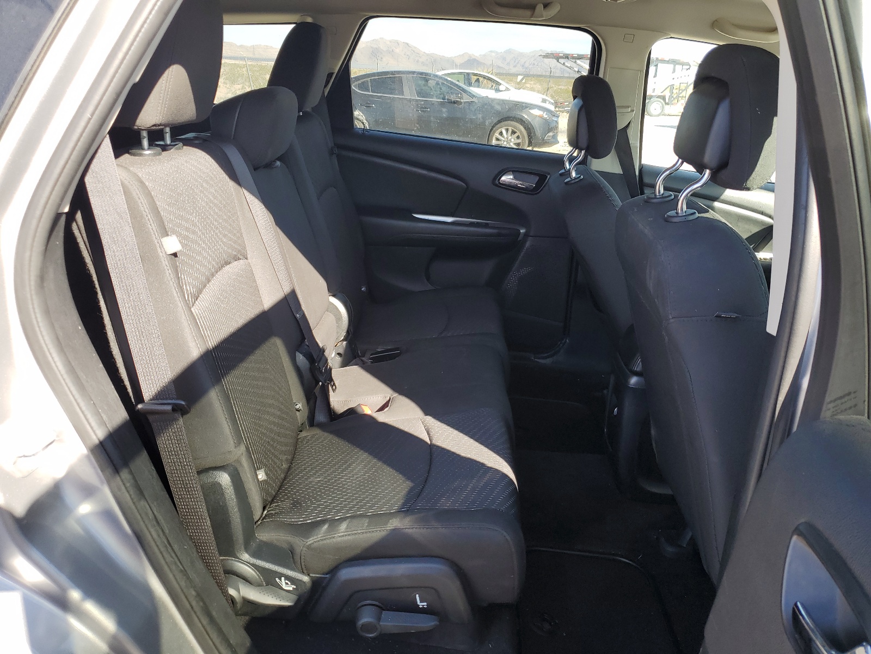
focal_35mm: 26
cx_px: 436
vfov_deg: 53.1
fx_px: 654
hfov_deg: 67.3
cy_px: 327
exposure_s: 1/303
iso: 50
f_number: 1.5
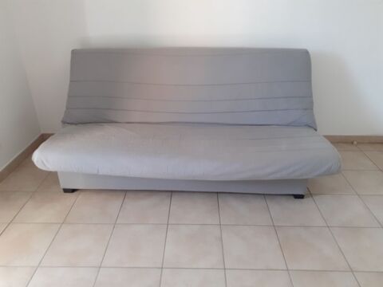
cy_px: 144
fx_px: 299
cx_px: 192
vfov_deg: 51.4
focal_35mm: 27
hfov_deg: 65.3
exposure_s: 1/50
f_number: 1.9
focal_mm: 3.6
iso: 160
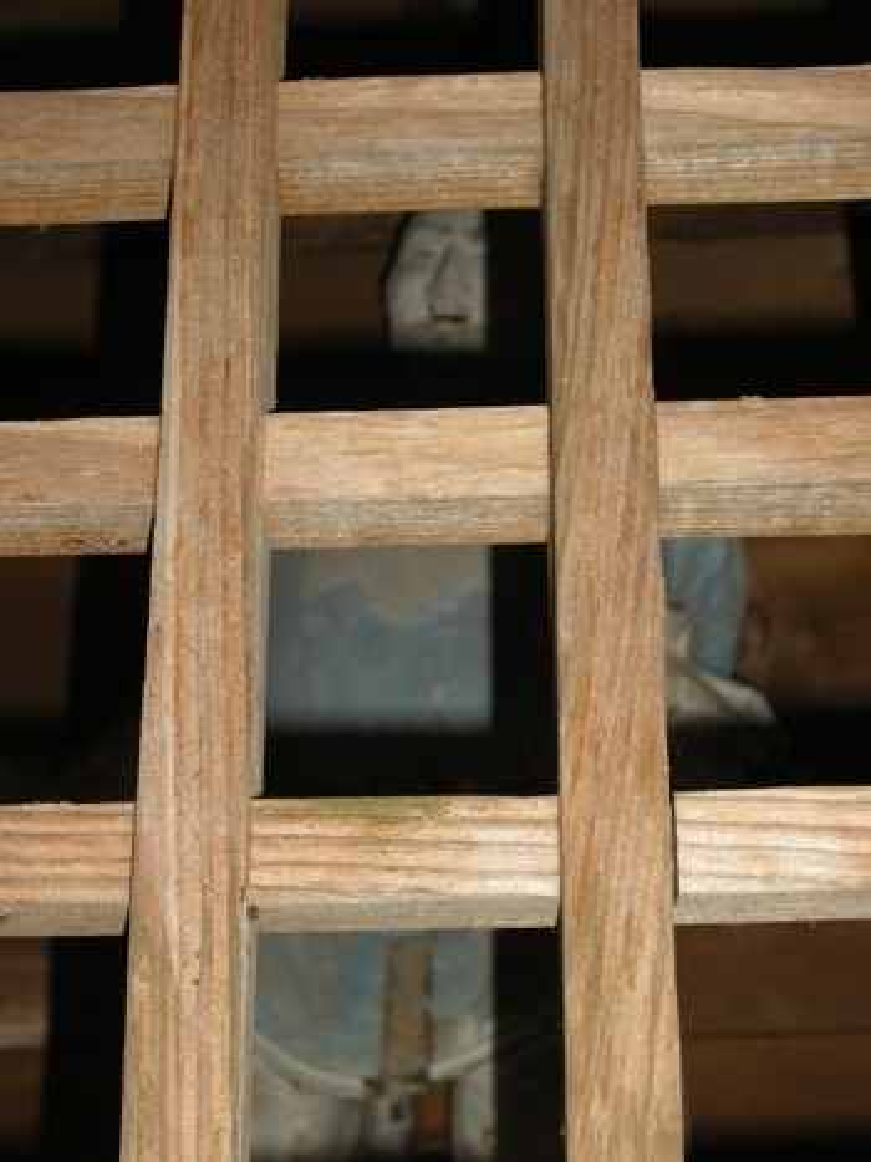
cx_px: 436
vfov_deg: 25.7
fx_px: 2551
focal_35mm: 76
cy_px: 581
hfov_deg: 19.4
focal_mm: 16.3
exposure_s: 1/60
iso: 64
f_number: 4.3
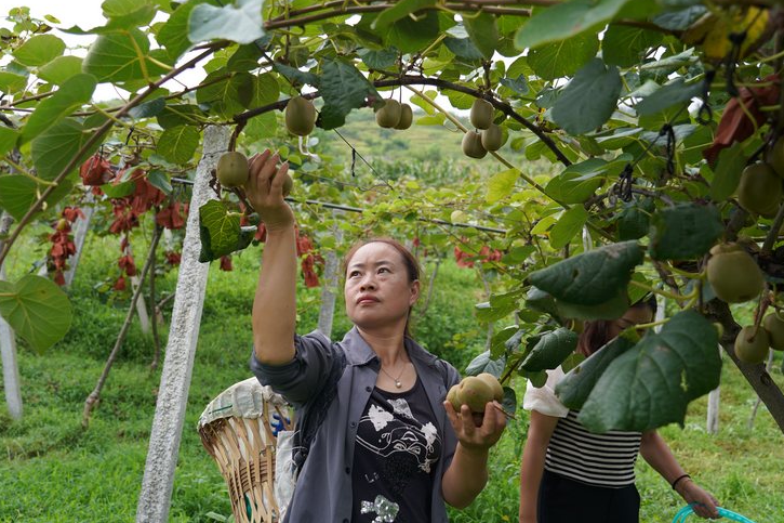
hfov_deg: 58.7
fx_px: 697
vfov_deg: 41.1
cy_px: 276
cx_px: 394
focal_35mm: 32
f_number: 4
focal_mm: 29
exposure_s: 1/160
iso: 200
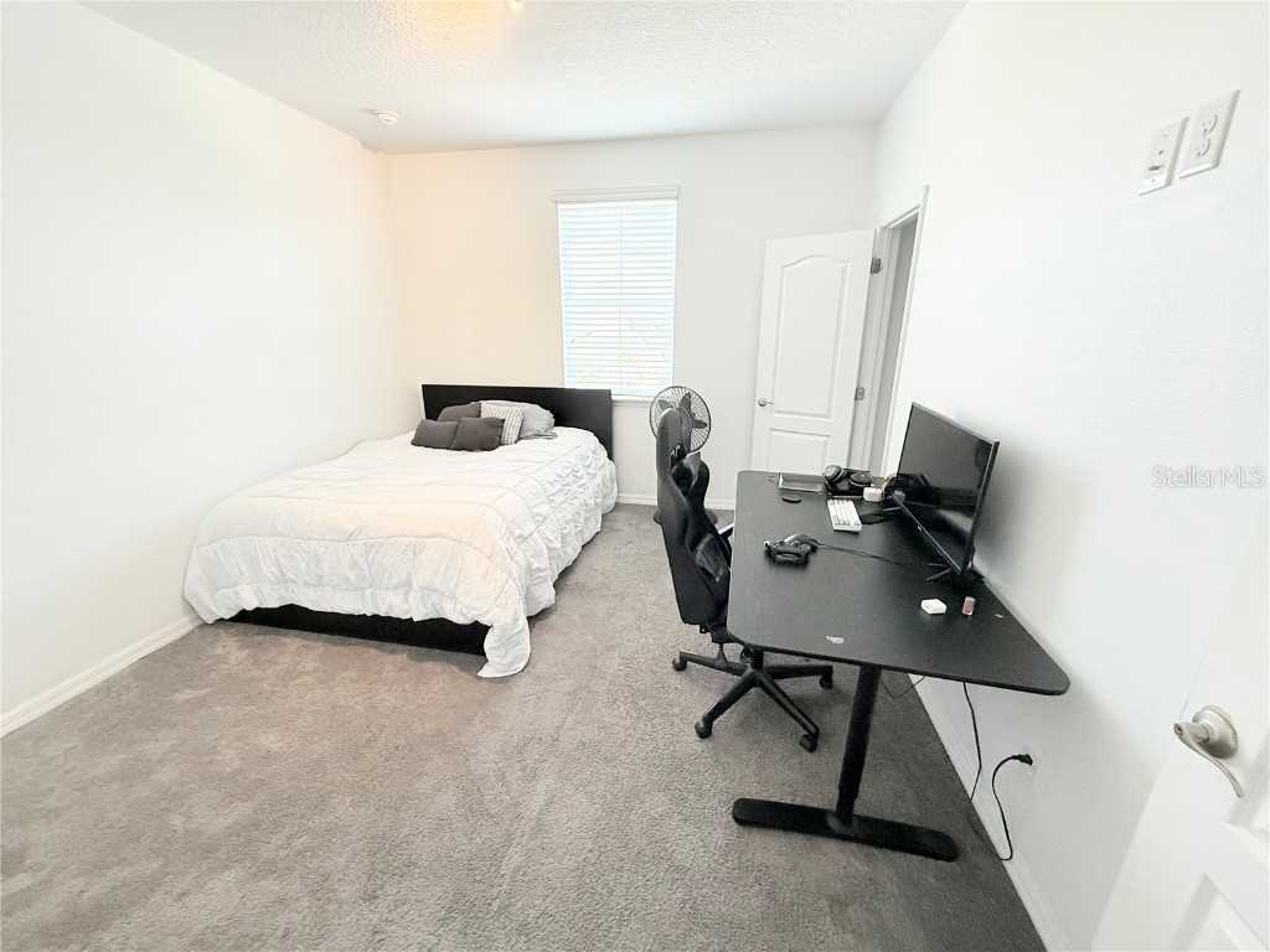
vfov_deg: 85.7
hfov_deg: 102.1
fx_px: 514
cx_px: 635
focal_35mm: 14
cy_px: 476
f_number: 2.2
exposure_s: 1/99
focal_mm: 2.22
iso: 250
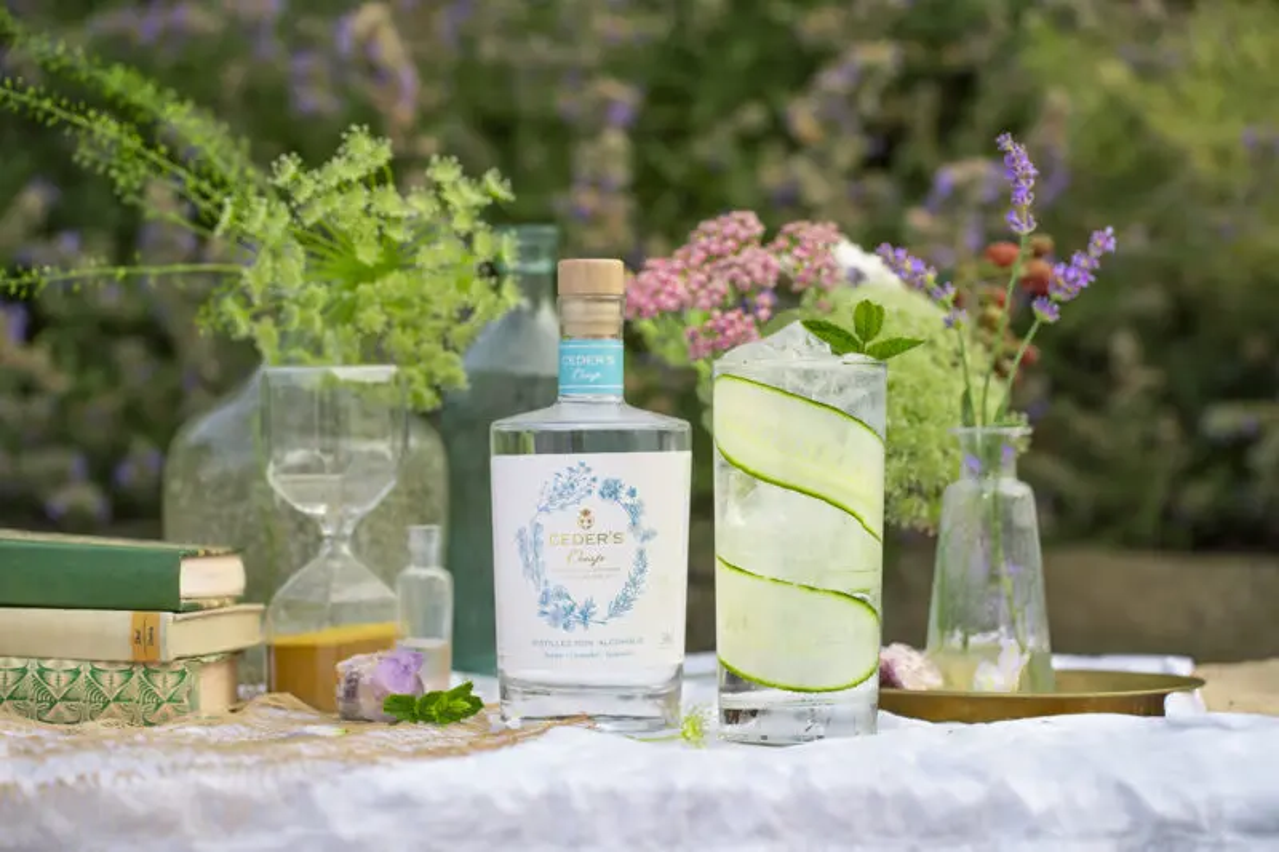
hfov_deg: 20.4
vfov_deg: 13.7
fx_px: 3552
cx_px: 640
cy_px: 426
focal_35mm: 100
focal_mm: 100
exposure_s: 1/80
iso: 50
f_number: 4
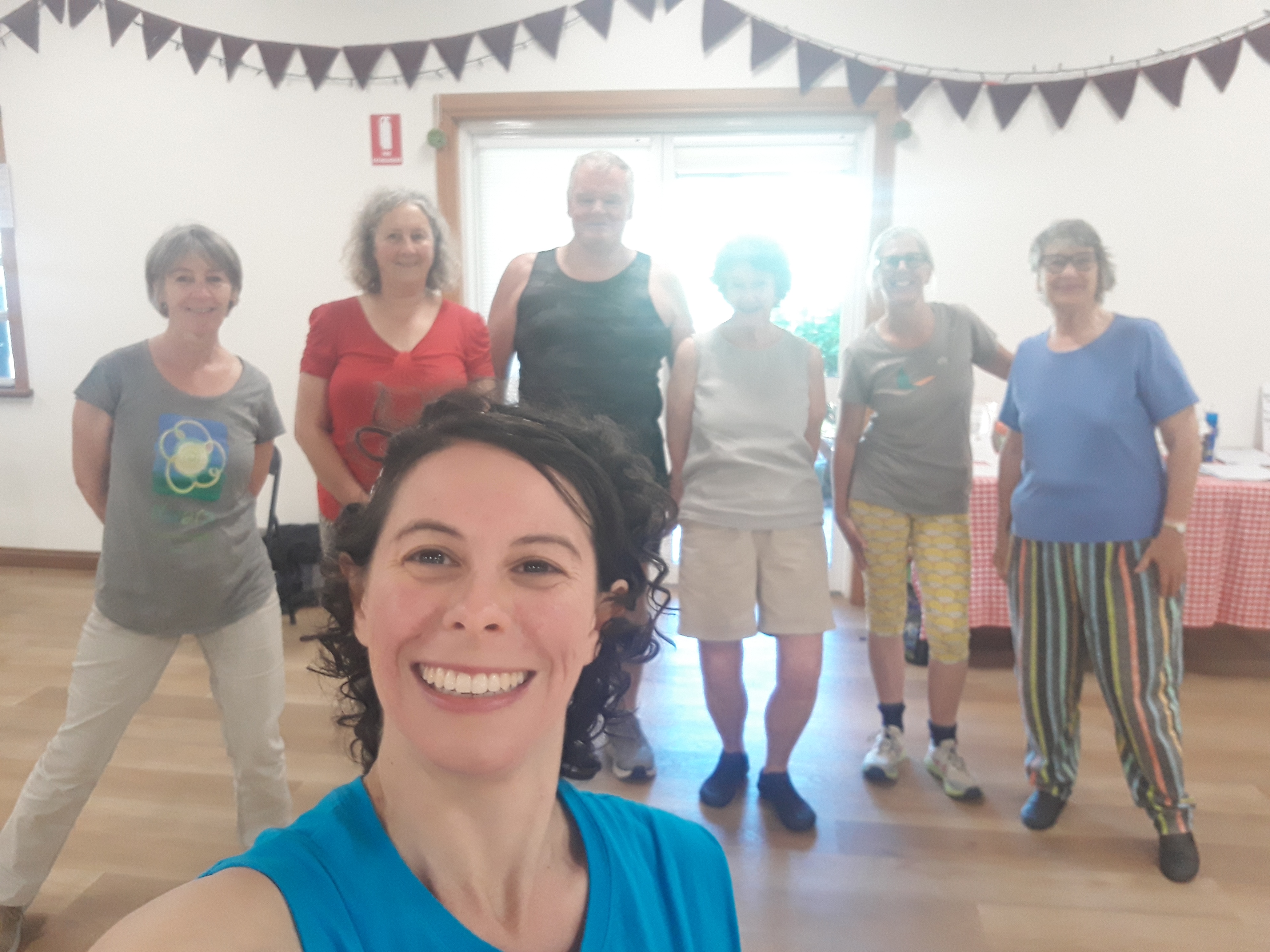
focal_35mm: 28
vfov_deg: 49.7
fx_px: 1027
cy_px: 476
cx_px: 635
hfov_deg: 63.4
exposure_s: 1/33
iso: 200
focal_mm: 3.34
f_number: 1.9
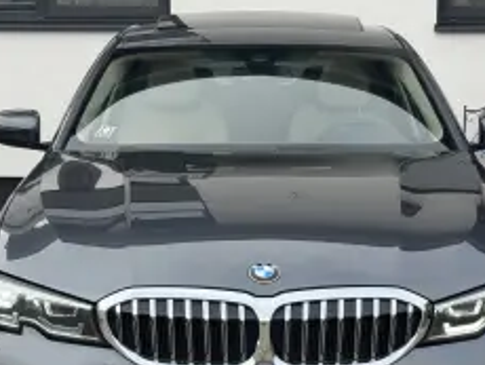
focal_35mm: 75
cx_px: 272
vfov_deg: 19.6
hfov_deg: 25.9
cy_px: 249
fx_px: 1052
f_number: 1.78
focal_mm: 6.76
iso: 64
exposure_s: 1/715
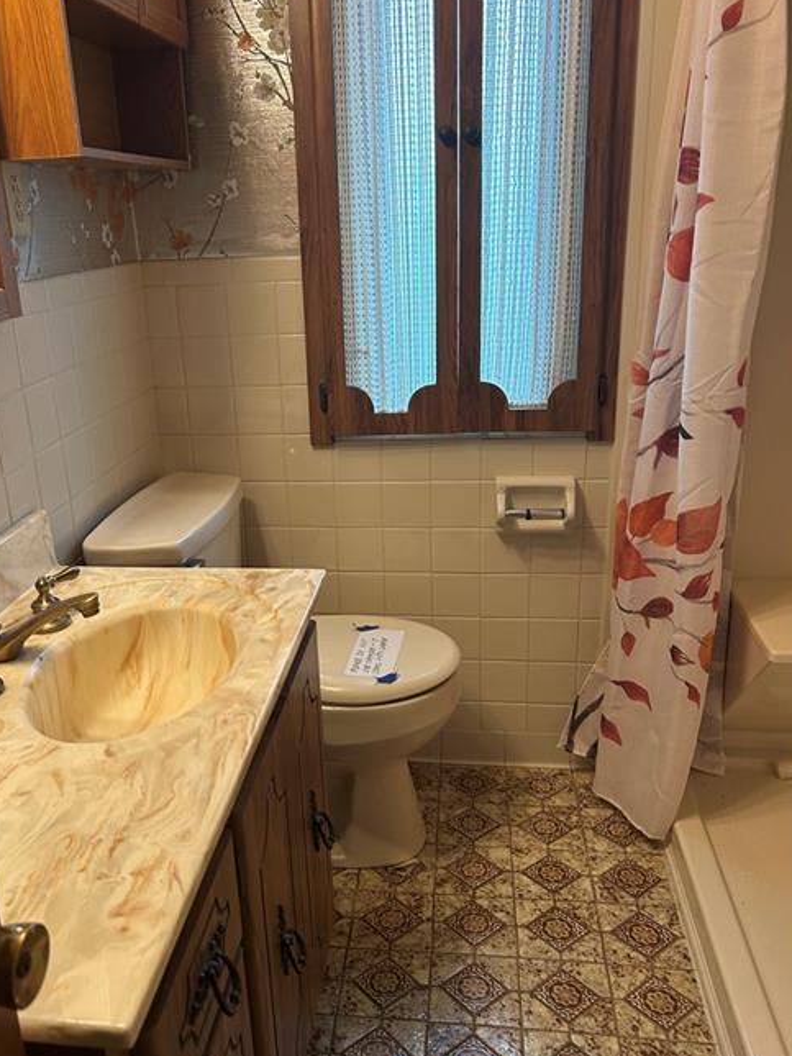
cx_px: 333
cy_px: 530
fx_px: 946
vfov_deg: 58.4
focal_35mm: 31
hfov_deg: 45.3
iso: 125
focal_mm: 5.7
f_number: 1.5
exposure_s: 1/60
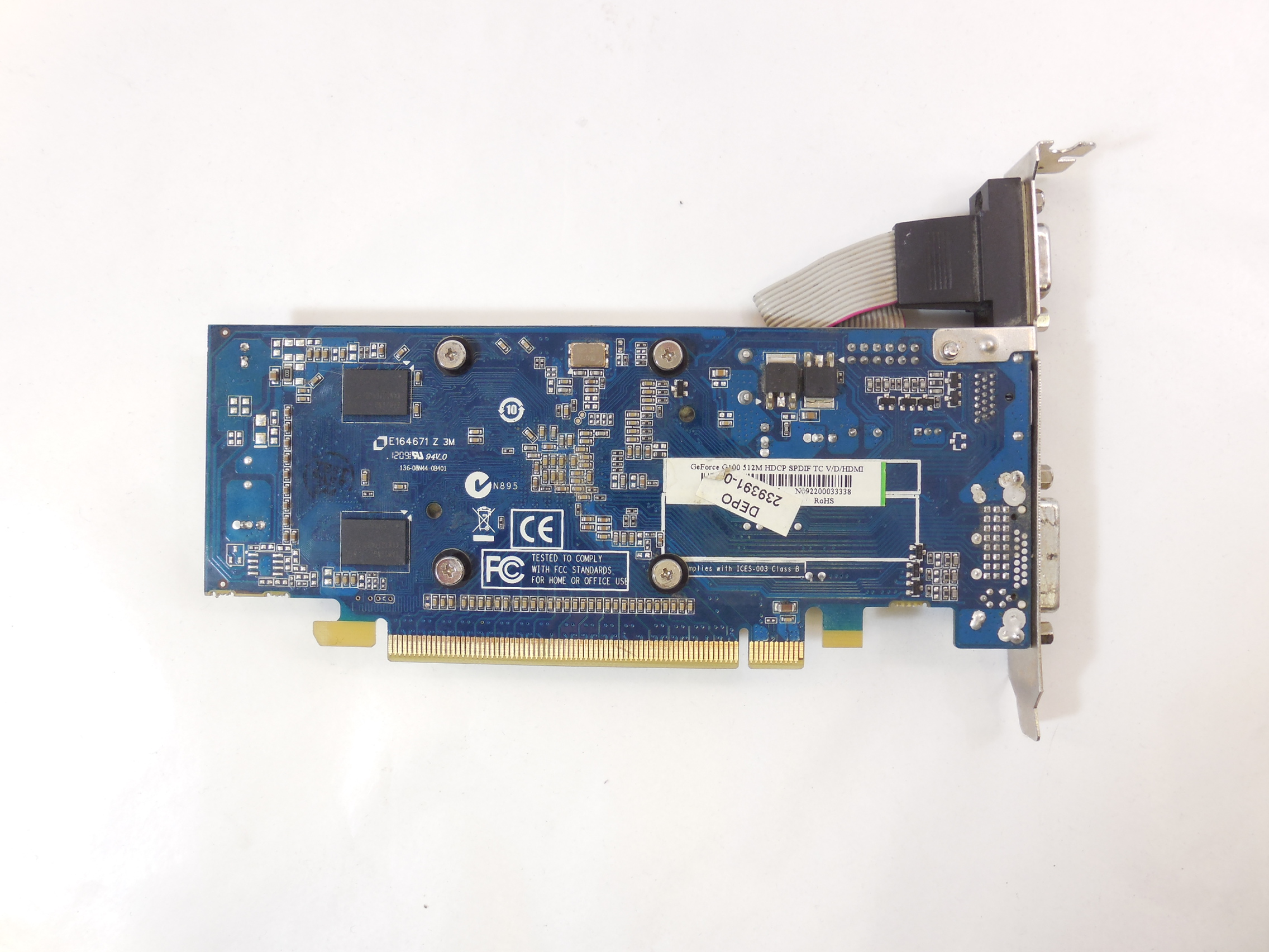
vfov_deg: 53.1
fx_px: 953
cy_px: 476
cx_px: 634
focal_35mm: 26
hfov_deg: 67.3
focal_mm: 4.6
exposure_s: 1/30
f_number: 3.5
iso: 140
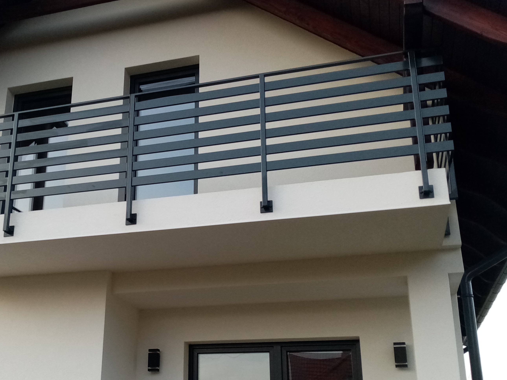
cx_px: 170
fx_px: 615
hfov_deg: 44.2
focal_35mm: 42
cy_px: 234
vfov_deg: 34.2
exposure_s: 1/50
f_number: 1.8
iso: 126
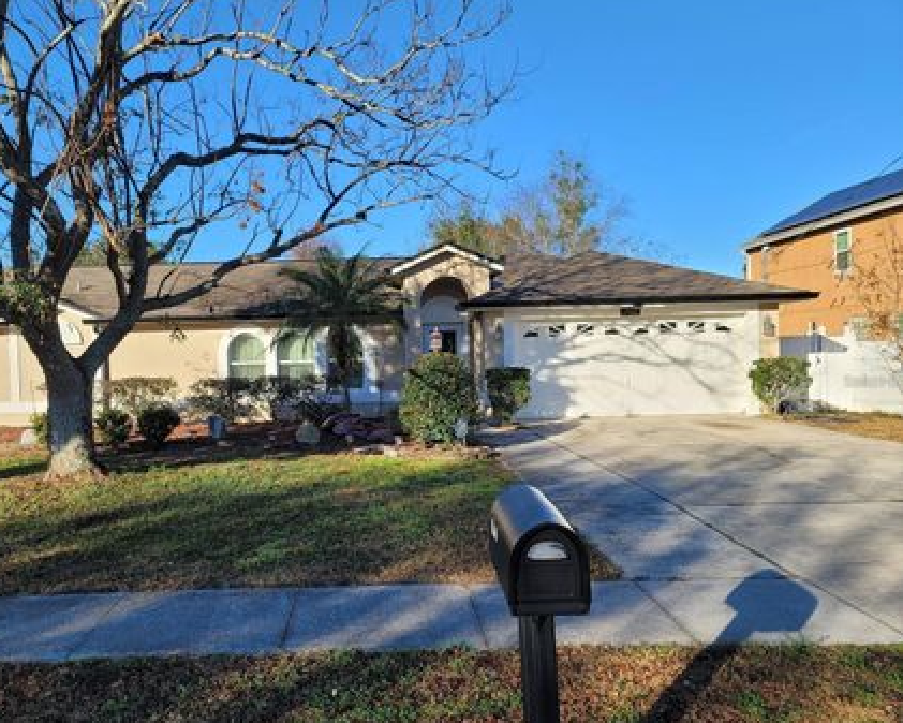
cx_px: 371
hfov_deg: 60.0
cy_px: 381
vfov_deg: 50.0
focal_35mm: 29
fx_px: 775
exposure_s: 1/641
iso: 20
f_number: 1.8
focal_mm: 7
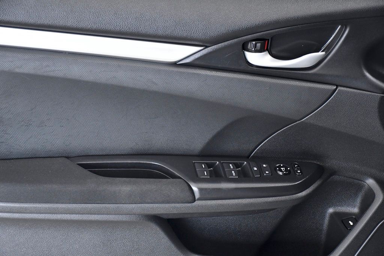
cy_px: 128
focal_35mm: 90
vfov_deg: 15.2
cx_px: 192
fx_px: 960
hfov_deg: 22.6
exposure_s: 1/200
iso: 2500
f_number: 5
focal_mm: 60
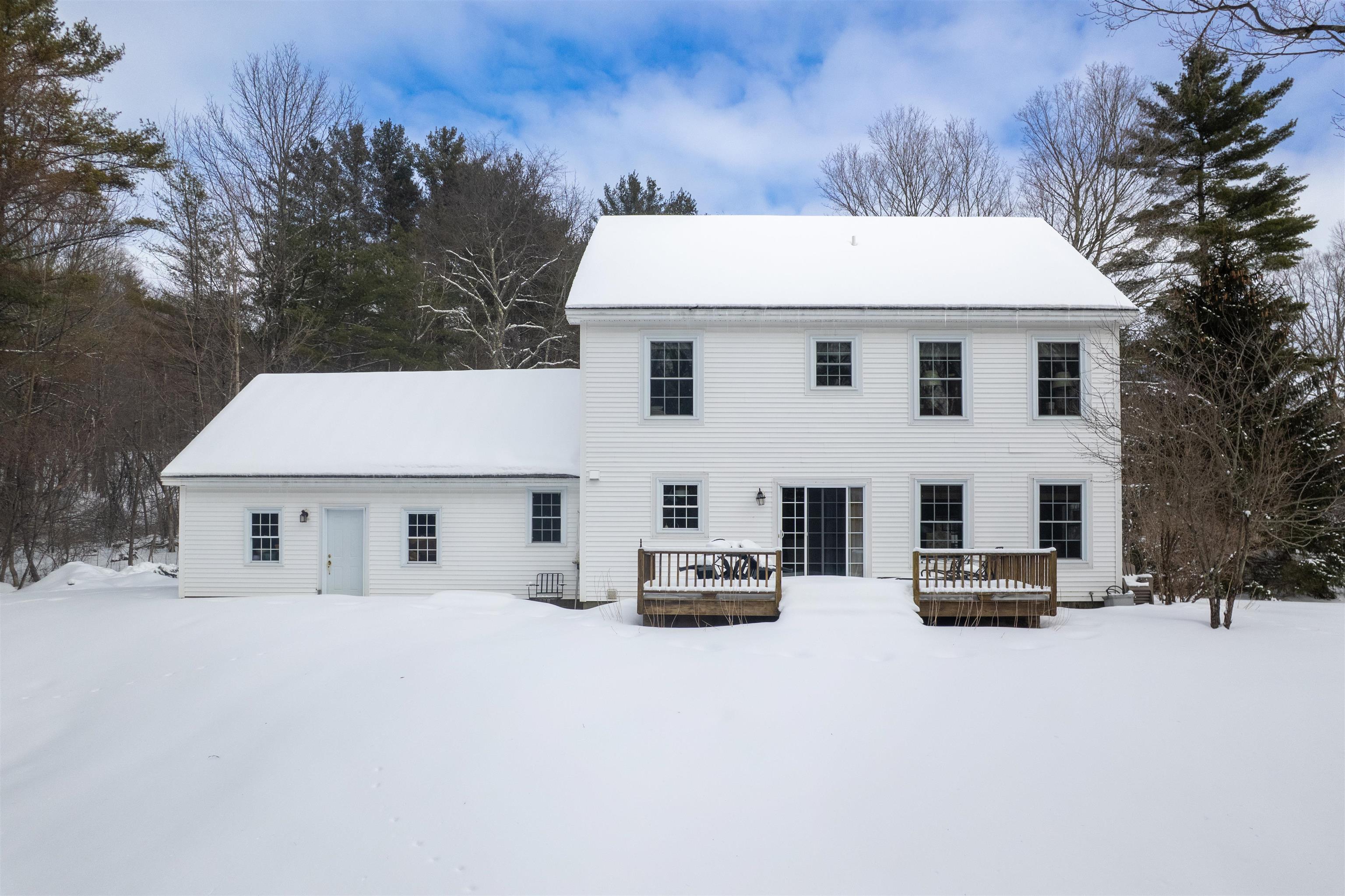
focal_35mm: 22
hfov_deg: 78.6
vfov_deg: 57.2
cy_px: 448
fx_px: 822
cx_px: 672
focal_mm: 8.38
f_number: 2.8
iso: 100
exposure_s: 1/250
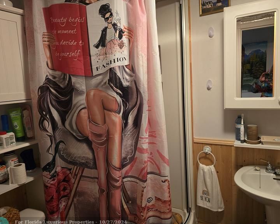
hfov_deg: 68.0
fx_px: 207
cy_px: 116
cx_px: 149
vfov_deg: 56.8
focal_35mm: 25
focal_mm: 6.3
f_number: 1.7
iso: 640
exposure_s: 1/60
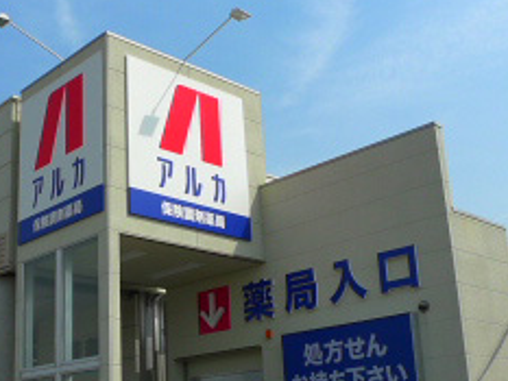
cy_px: 246
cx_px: 109
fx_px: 969
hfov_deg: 28.8
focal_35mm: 66
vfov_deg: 22.2
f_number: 4
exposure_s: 1/800
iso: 80
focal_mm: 5.1
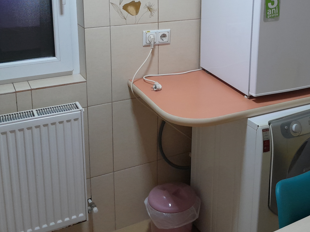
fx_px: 403
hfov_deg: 41.4
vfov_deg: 31.2
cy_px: 39
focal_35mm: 45
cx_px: 214
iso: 200
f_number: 1.8
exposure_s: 1/50
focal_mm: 4
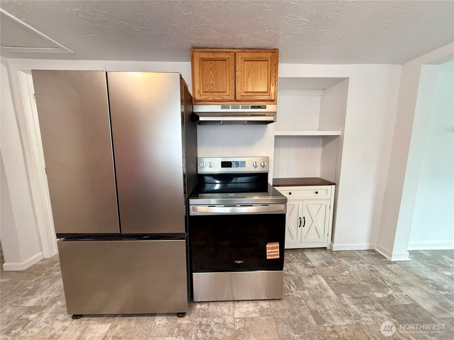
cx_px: 227
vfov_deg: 85.7
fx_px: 184
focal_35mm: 14
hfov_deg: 102.1
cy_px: 170
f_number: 2.2
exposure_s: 1/120
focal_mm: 2.22
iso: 320
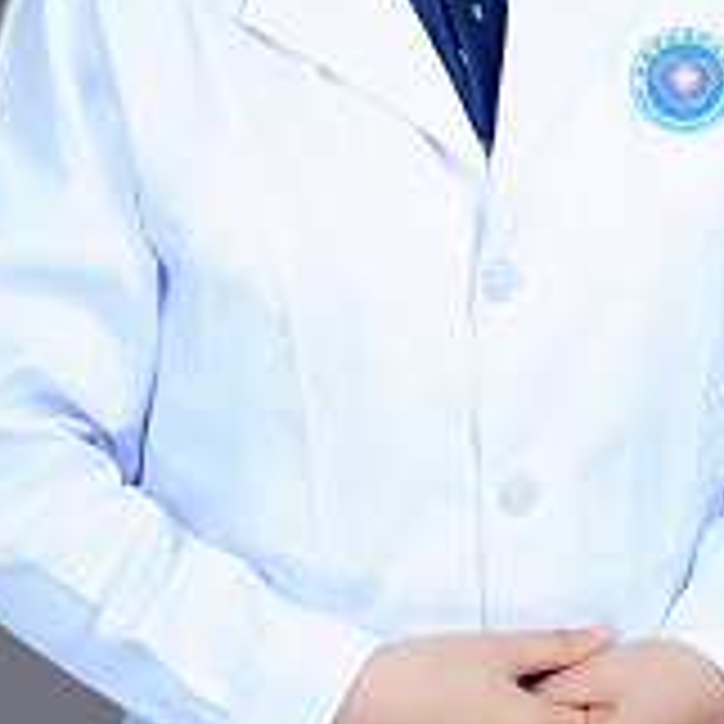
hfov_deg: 14.6
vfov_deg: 14.6
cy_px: 126
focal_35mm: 119
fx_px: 2816
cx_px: 400
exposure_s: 1/160
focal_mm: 50
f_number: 9
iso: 200
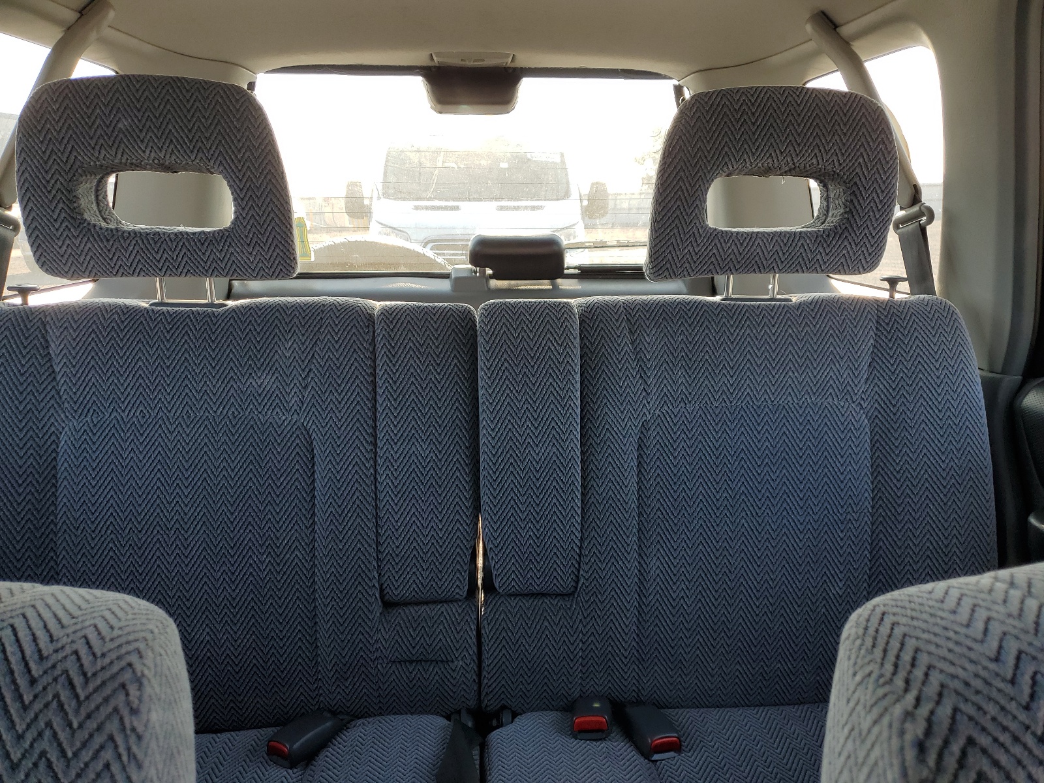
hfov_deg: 67.3
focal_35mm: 26
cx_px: 522
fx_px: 784
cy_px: 392
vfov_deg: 53.1
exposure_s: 1/526
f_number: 1.5
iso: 50
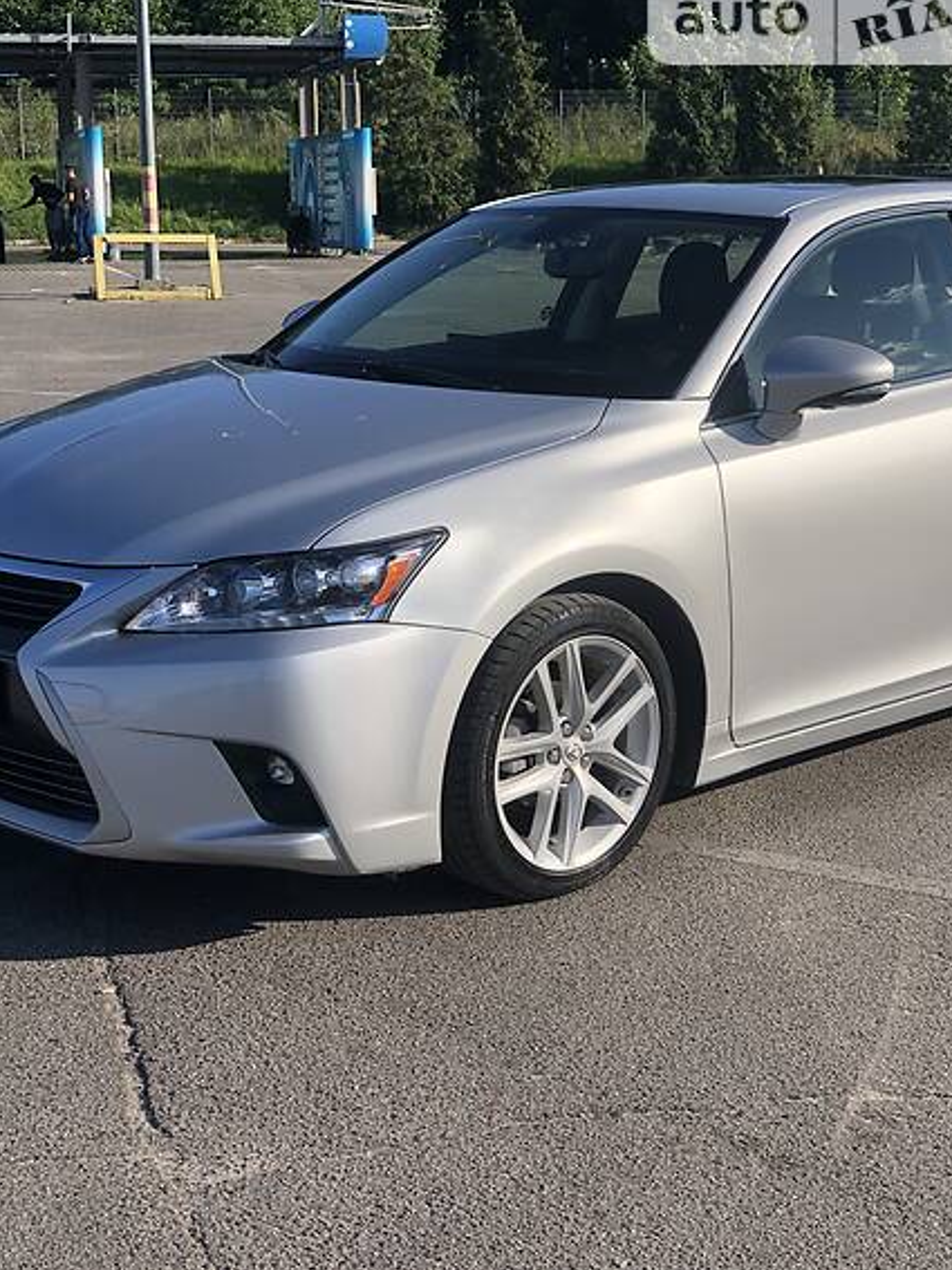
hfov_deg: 26.5
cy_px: 614
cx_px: 500
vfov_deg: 34.9
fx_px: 2018
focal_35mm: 55
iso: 16
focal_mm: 6
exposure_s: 1/1116
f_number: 2.4
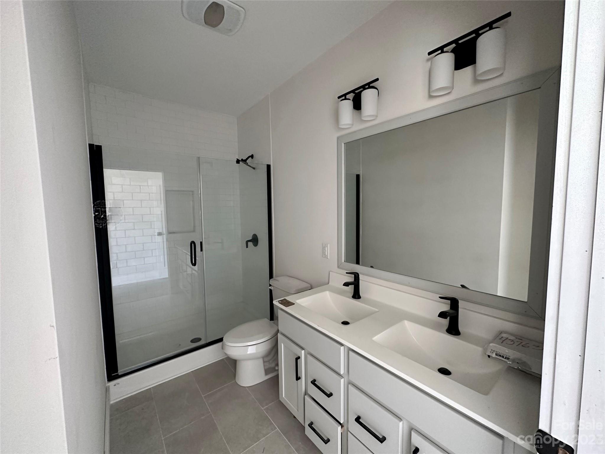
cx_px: 302
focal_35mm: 14
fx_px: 245
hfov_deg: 102.1
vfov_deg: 85.7
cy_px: 227
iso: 400
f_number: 2.2
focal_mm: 2.22
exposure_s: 1/60
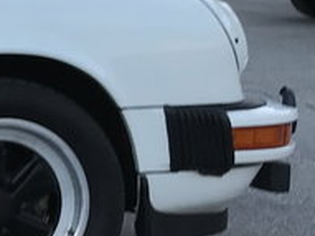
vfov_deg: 9.9
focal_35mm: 150
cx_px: -491
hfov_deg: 10.8
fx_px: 1364
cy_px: 168
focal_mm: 3.99
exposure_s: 1/40
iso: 20
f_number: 1.8
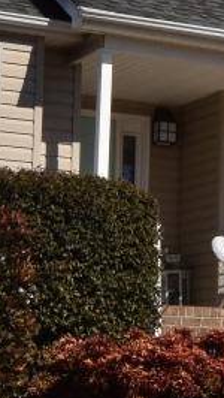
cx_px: 305
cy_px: 115
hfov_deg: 9.0
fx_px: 1401
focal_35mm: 133
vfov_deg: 16.1
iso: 400
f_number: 13
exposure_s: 1/1250
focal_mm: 15
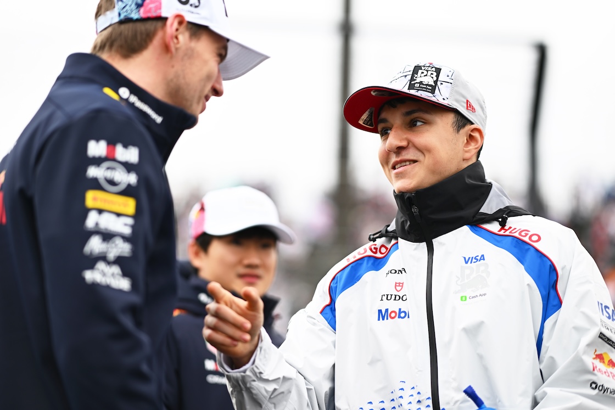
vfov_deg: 13.0
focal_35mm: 105
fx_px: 1794
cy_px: 205
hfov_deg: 19.5
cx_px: 308
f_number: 2
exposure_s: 1/4000
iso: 200
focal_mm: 105
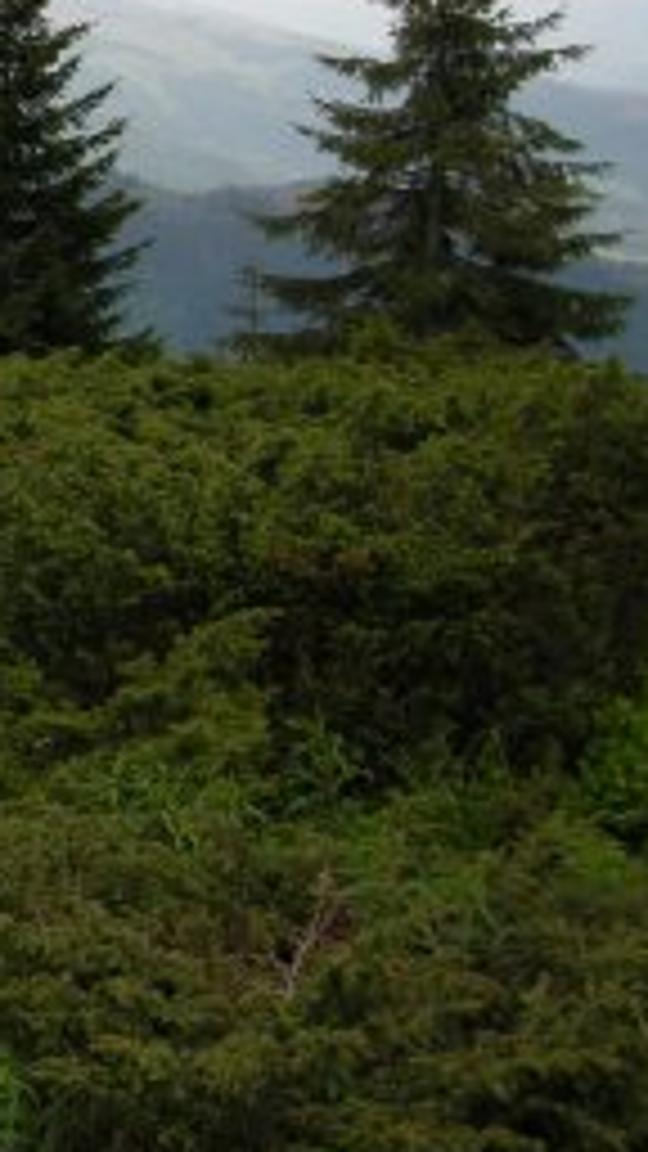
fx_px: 2994
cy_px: 405
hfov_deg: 11.0
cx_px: -742
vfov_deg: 21.7
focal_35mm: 98
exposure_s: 1/237
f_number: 4.8
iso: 100
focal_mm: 7.5
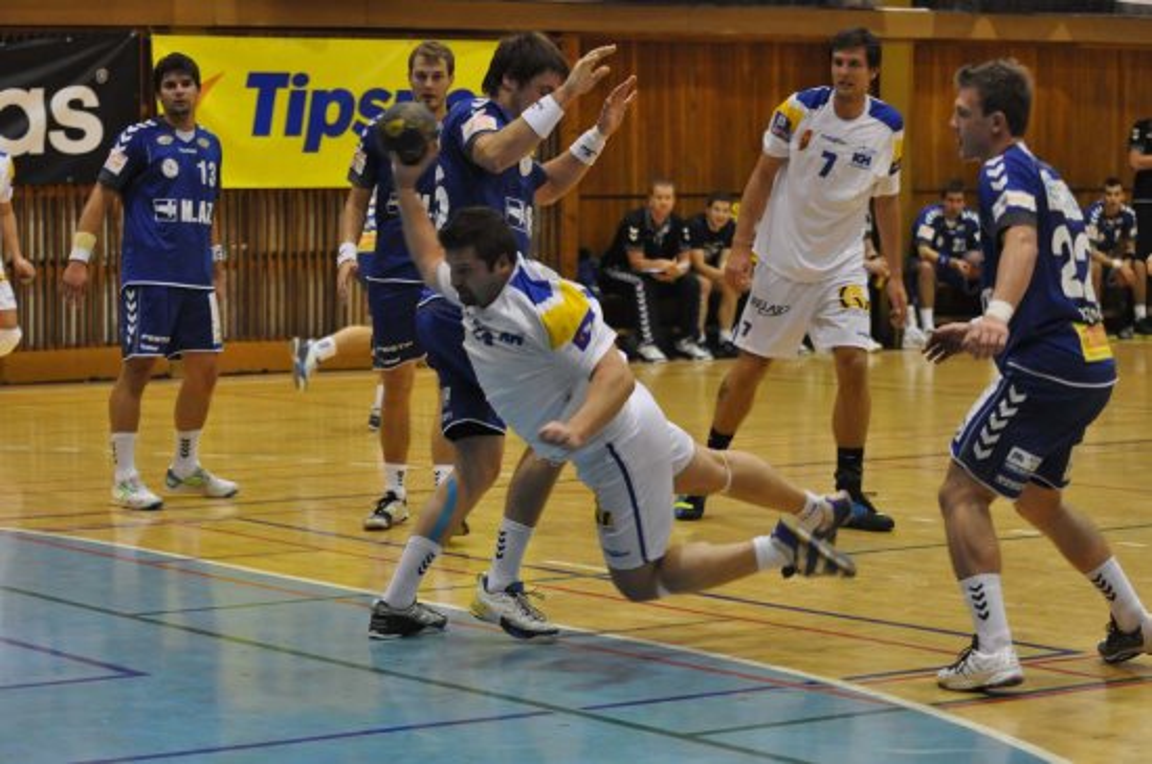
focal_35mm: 105
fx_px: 3355
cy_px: 382
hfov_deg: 19.5
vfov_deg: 13.0
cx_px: 576
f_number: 2.8
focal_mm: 70
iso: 1600
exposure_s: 1/320
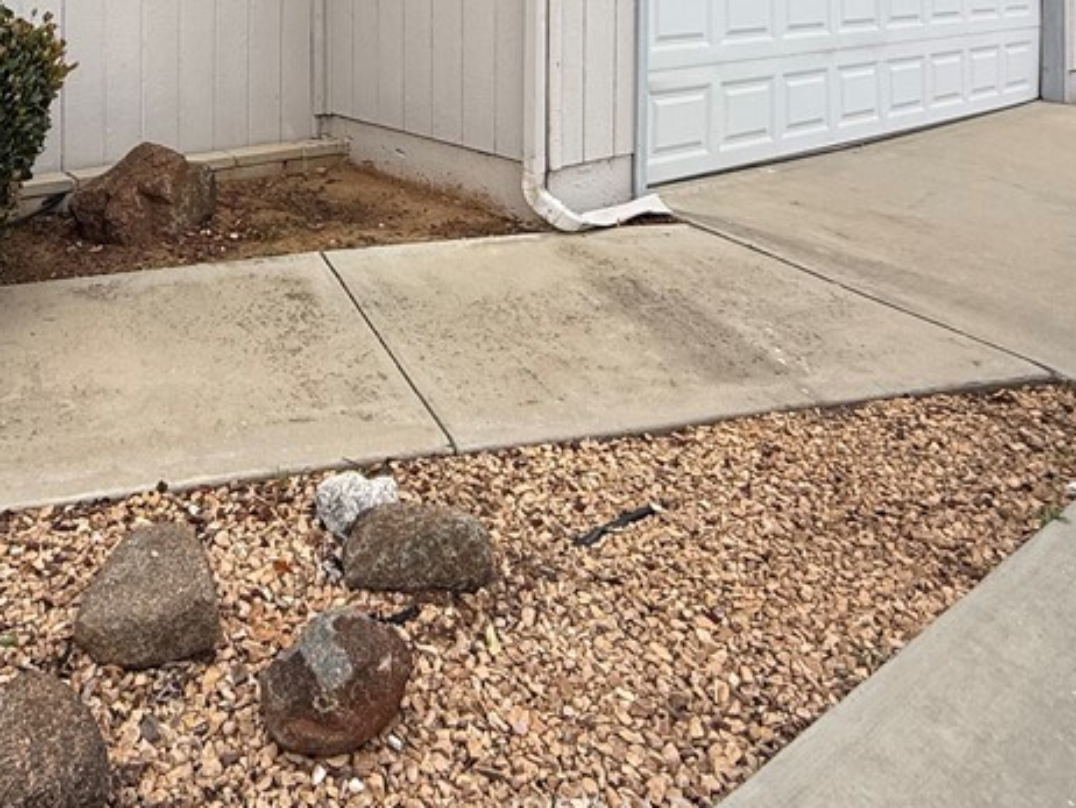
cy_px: -42
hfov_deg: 55.9
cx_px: 286
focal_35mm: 31
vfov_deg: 38.9
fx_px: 964
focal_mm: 2.22
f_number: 2.2
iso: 50
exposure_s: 1/970
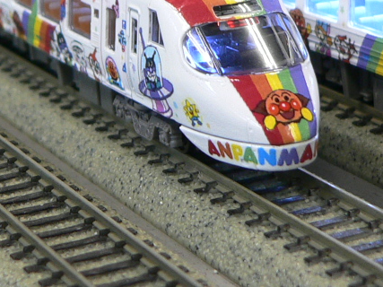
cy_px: 11
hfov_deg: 13.7
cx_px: 203
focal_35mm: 144
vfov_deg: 10.2
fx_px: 1593
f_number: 2.8
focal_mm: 8
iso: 100
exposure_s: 1/10
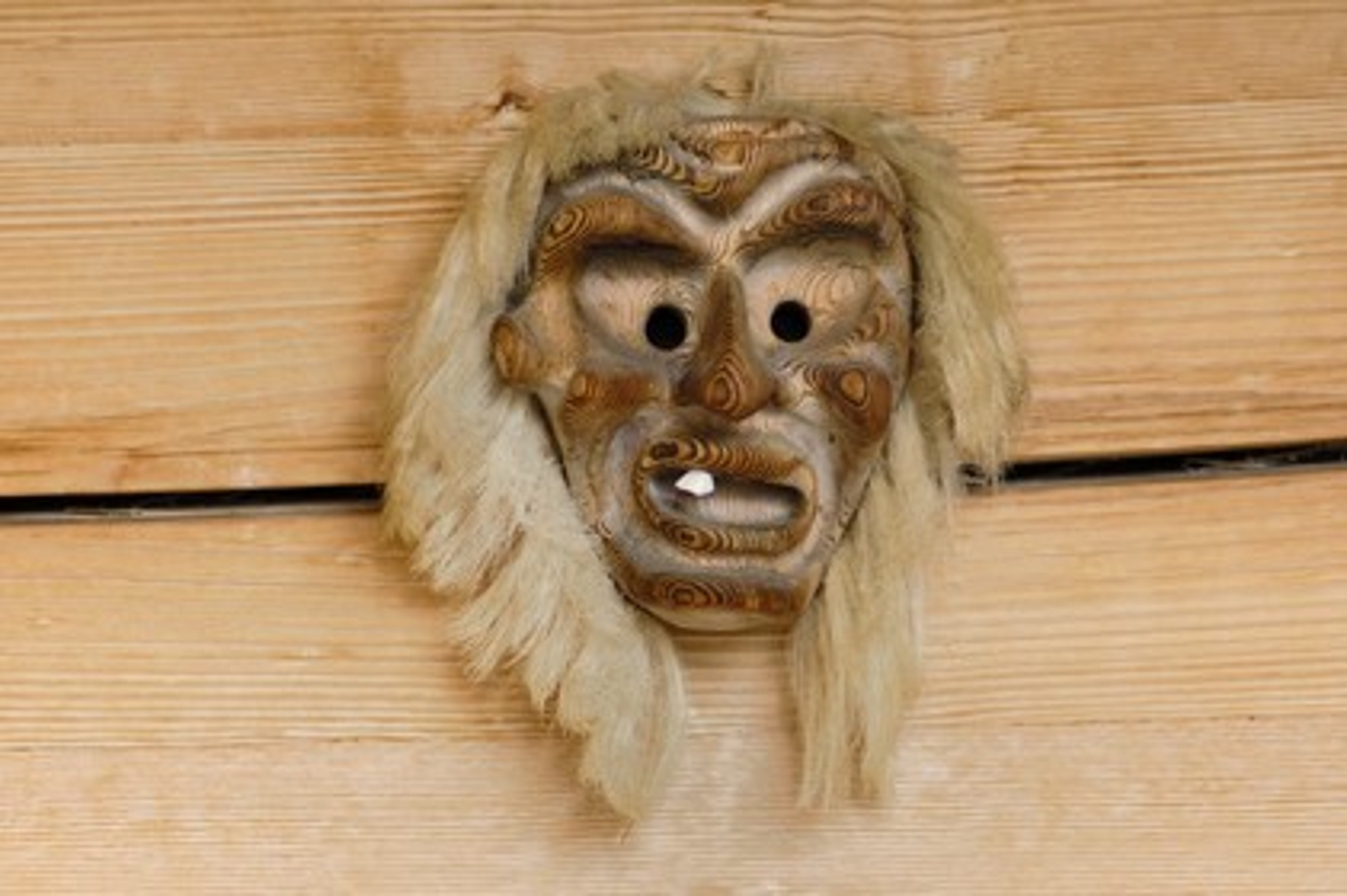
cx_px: 674
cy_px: 448
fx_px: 3645
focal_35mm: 98
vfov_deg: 14.0
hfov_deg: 20.9
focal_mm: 65
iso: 100
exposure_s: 1/60
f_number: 2.8
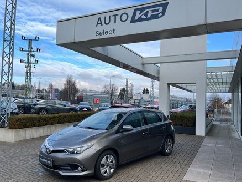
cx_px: 117
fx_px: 203
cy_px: 92
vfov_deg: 48.2
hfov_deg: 61.7
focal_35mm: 29
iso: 50
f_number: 1.6
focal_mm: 5.1
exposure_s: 1/471
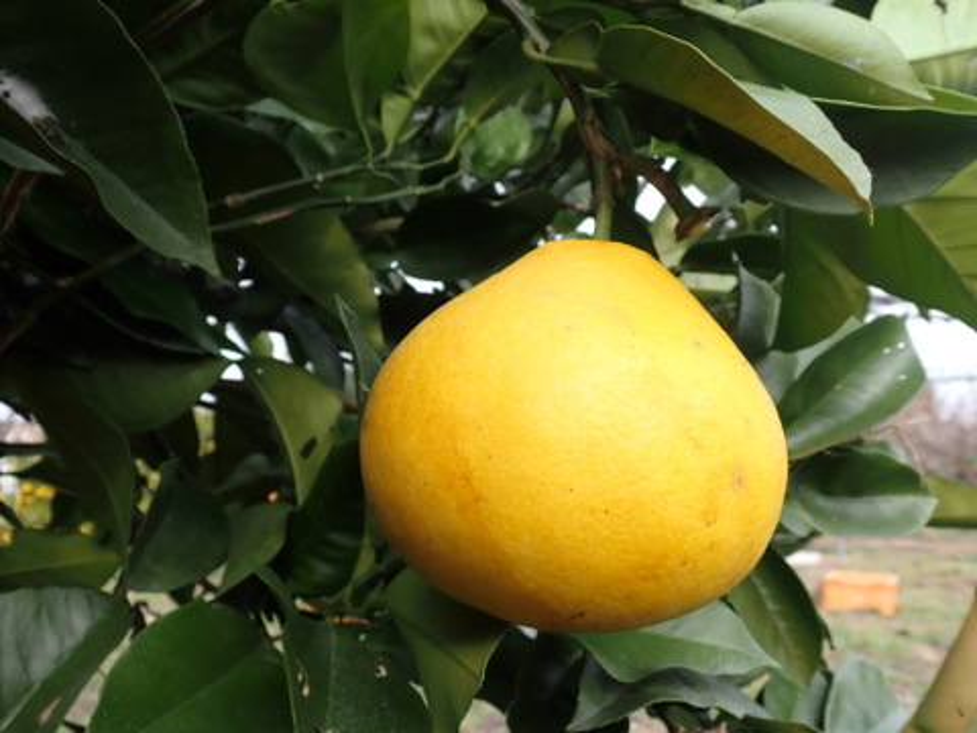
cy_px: 366
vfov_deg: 44.2
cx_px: 488
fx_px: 903
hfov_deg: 56.8
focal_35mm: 32
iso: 100
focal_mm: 5.79
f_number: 3.2
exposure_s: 1/250
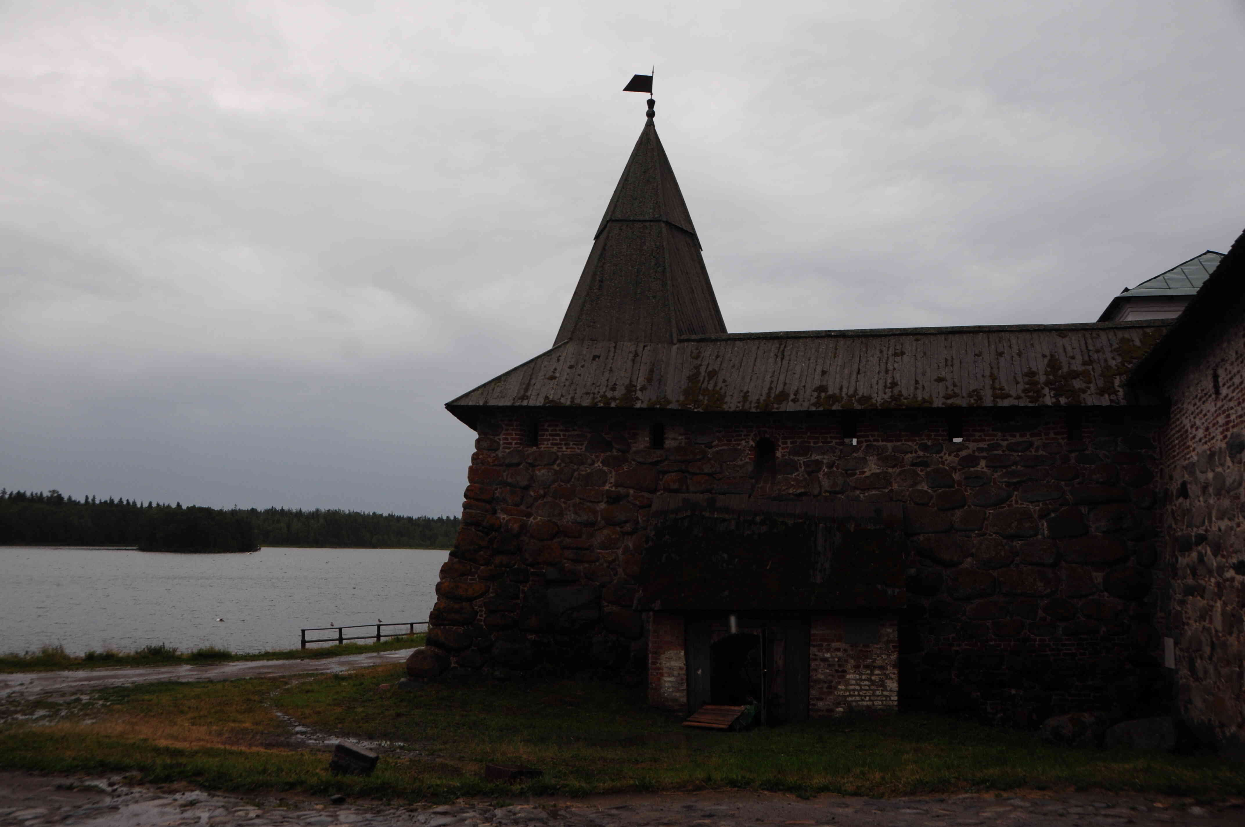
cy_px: 414
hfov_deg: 57.3
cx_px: 622
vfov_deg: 39.9
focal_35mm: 33
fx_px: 1140
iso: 250
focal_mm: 22
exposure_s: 1/500
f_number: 6.3
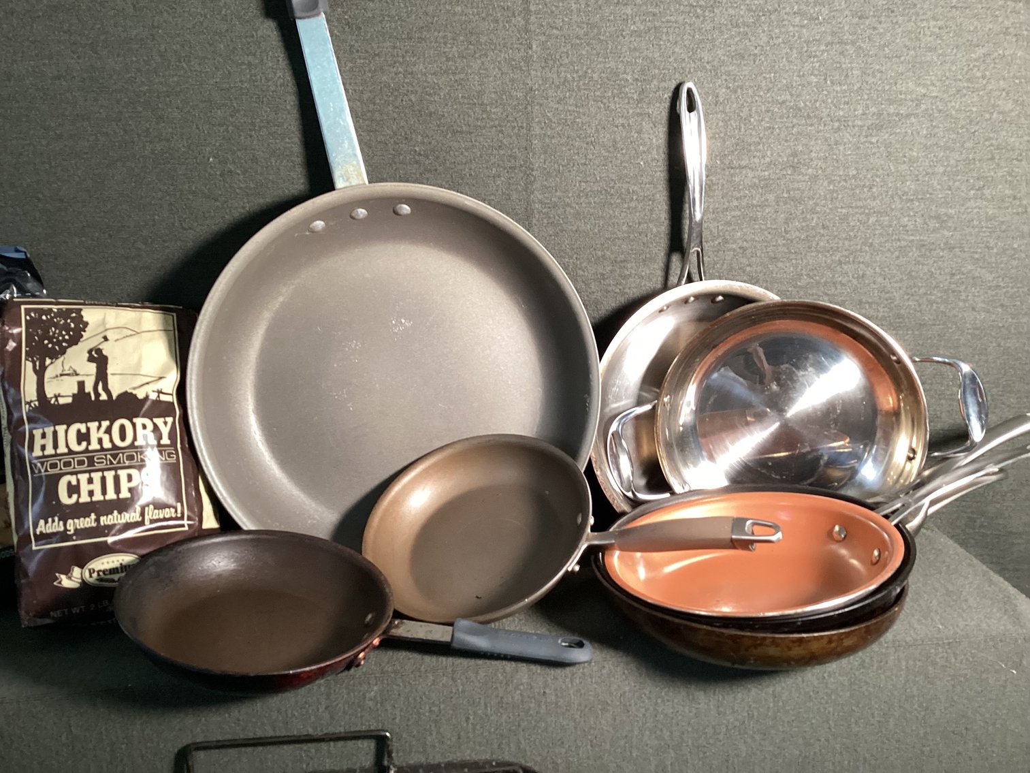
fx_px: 922
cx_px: 515
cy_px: 386
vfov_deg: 45.4
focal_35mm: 31
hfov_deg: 58.3
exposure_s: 1/50
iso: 200
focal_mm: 3.3
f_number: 2.4
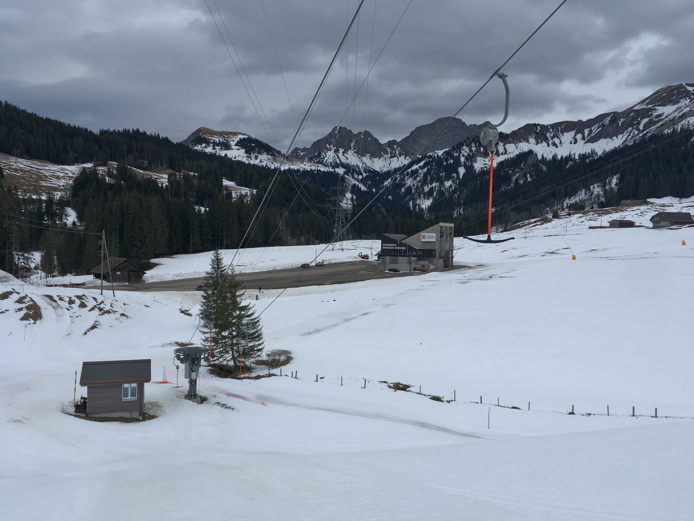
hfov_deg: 61.7
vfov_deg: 48.2
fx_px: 581
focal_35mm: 29
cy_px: 260
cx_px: 347
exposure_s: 1/620
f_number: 2.2
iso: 25
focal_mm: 4.15
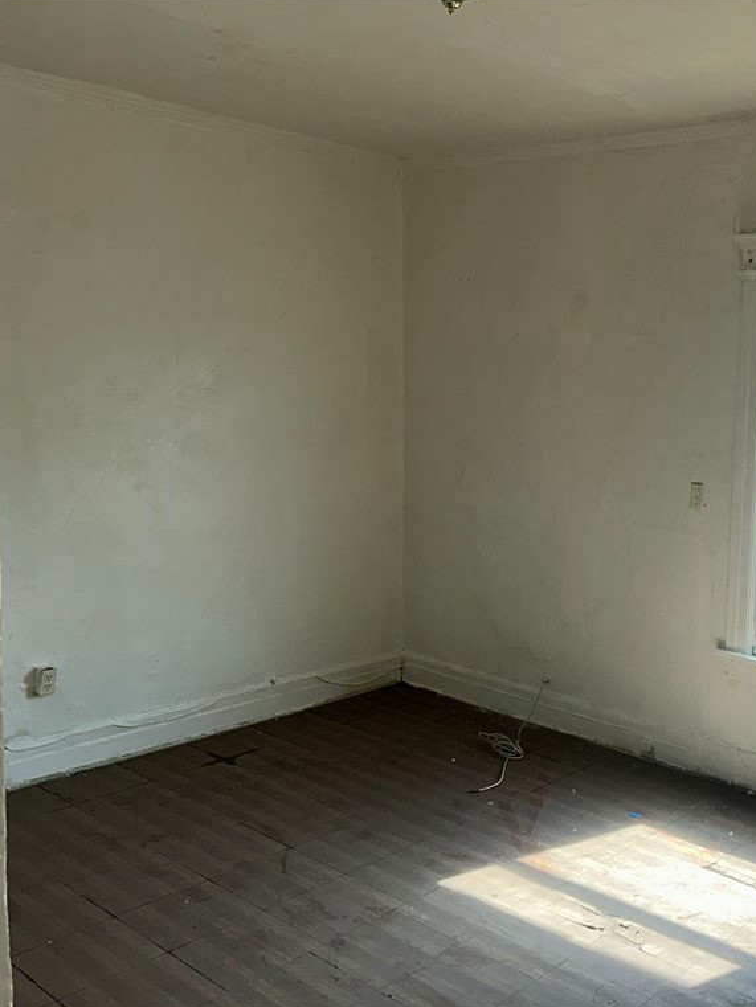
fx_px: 1019
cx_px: 667
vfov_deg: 52.6
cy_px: 503
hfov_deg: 38.2
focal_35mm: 35
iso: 32
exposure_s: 1/601
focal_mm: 5.7
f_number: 1.5
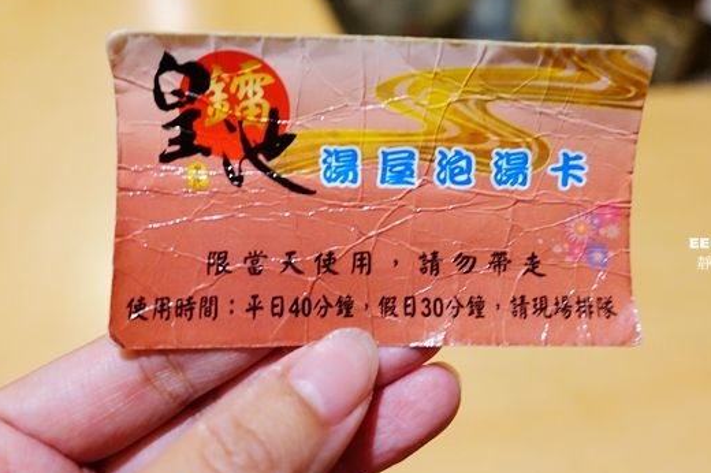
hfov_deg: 61.8
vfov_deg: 43.4
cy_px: 198
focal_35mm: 30
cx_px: 397
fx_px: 592
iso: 800
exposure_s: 1/20
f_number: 1.8
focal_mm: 8.8
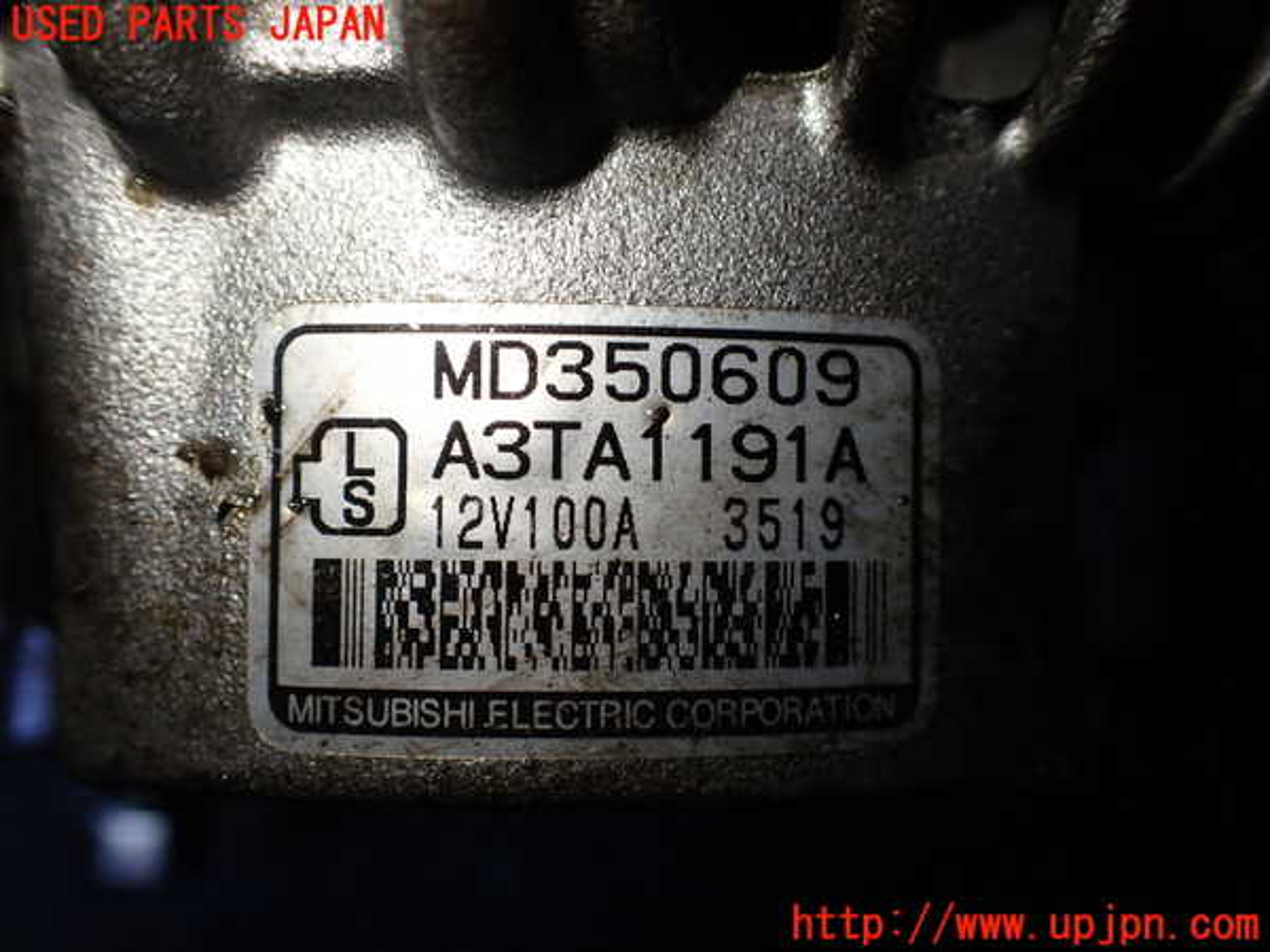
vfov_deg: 46.8
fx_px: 1101
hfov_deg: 60.0
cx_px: 635
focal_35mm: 30
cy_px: 476
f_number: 2.3
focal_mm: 5.4
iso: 100
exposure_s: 1/125
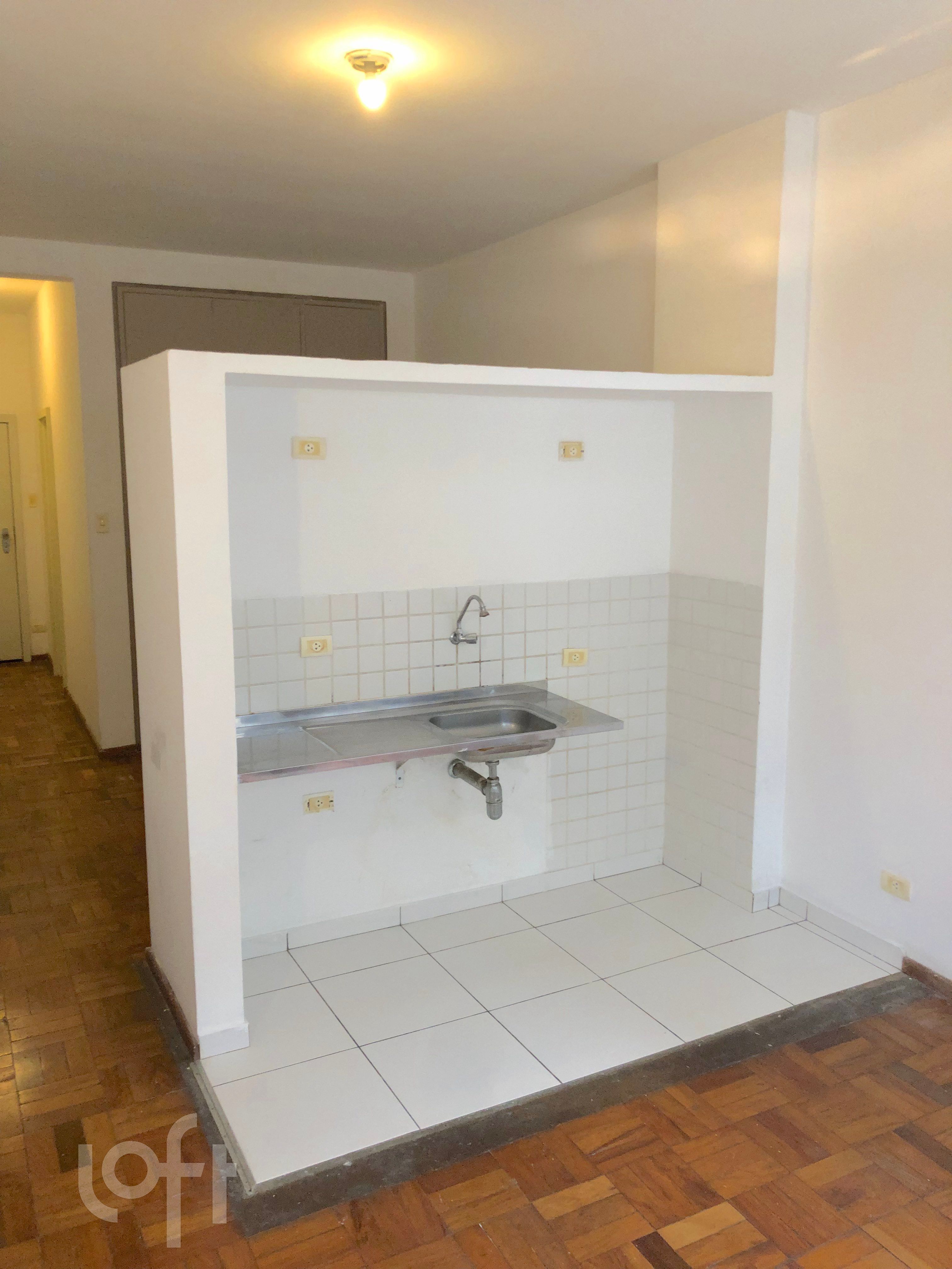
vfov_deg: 63.4
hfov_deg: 49.7
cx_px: 476
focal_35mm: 28
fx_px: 1027
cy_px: 634
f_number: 1.8
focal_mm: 4
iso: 160
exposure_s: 1/120
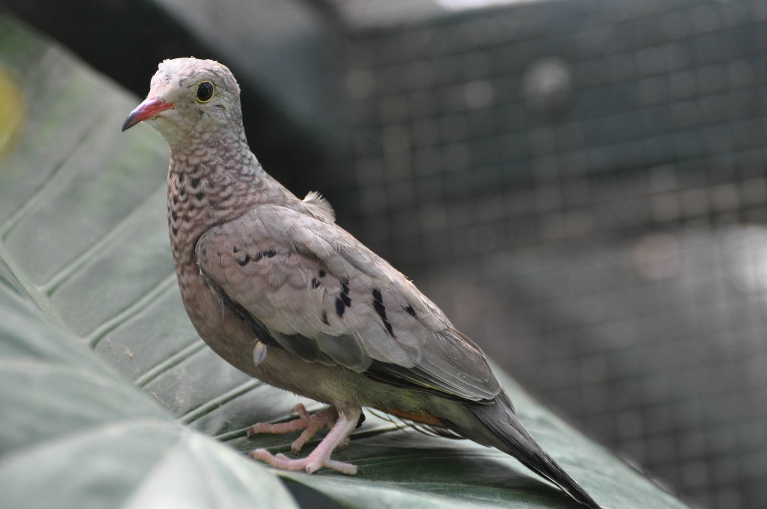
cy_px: 254
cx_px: 384
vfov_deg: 5.4
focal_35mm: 255
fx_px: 5427
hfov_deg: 8.1
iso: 900
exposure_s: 1/500
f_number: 5
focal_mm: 170
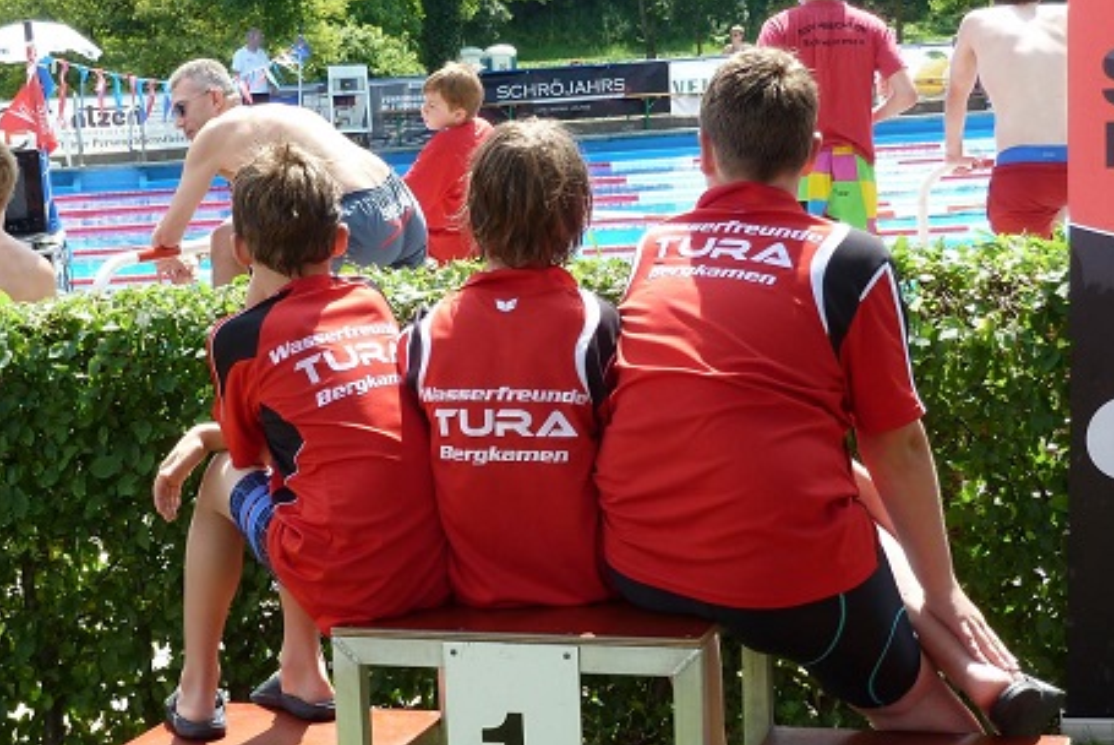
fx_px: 2353
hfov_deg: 26.6
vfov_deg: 17.9
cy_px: 490
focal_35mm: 76
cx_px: 460
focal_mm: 8.5
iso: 80
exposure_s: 1/200
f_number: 3.8
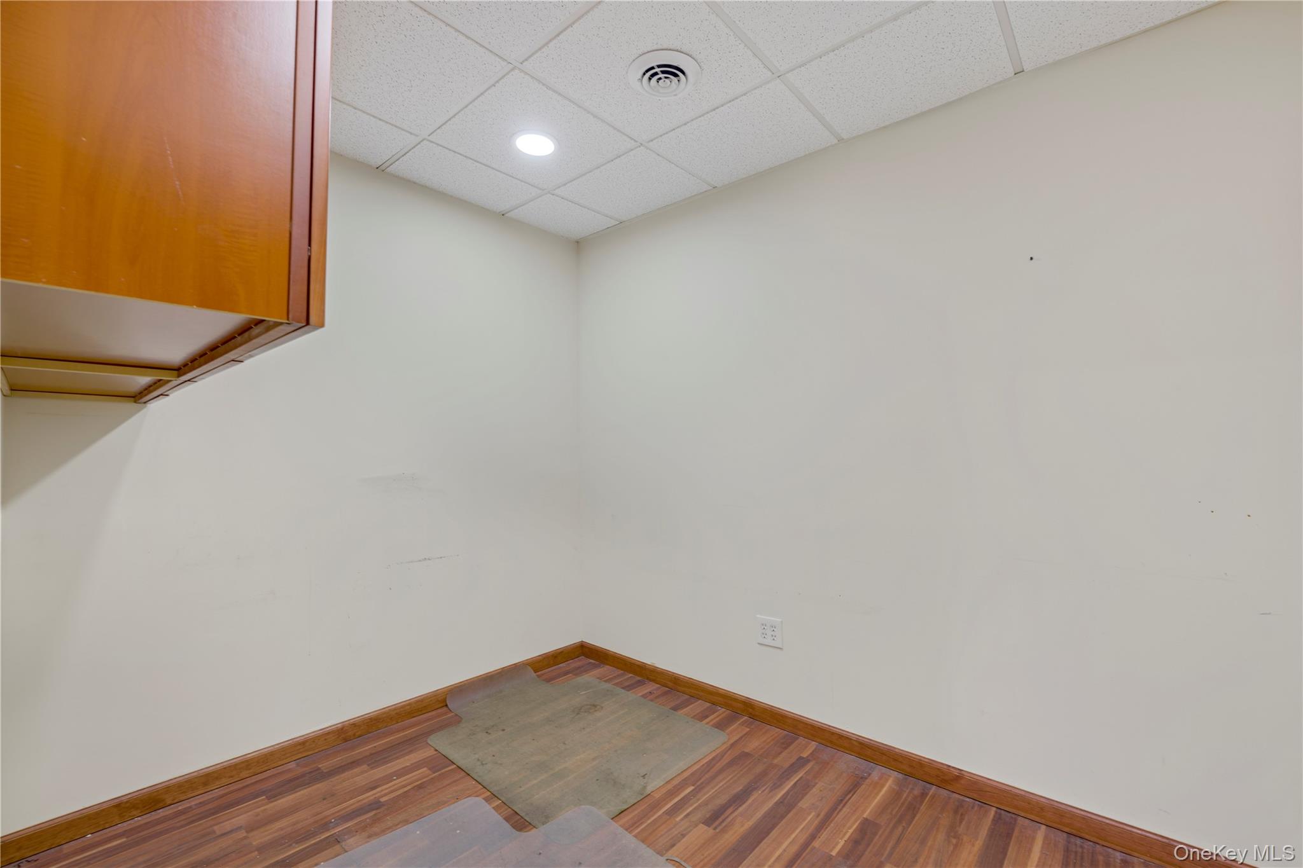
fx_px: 507
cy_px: 434
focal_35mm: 14
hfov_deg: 104.3
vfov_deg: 81.2
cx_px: 652
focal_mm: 14
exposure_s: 1/2.5
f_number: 8
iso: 100
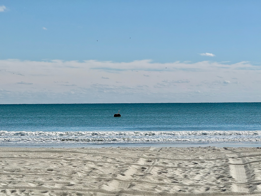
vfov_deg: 12.3
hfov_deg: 16.4
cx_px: 130
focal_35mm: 120
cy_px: 98
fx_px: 905
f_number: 2.8
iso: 40
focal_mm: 15.66
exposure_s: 1/3195
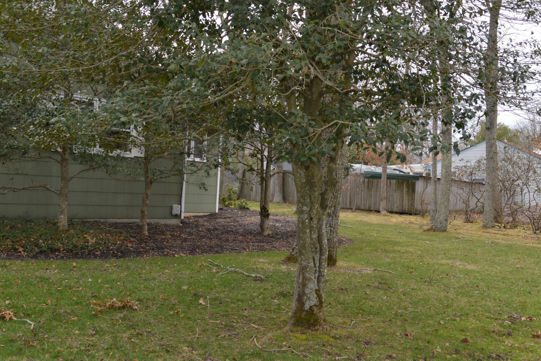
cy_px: 181
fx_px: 601
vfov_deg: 33.4
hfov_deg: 48.3
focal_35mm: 40
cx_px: 307
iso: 100
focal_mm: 18
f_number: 5
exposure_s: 1/200
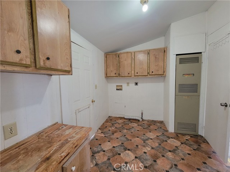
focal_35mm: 13
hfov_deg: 106.2
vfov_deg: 89.9
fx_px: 86
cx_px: 115
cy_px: 86
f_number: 2.2
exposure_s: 1/30
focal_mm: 2.2
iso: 400
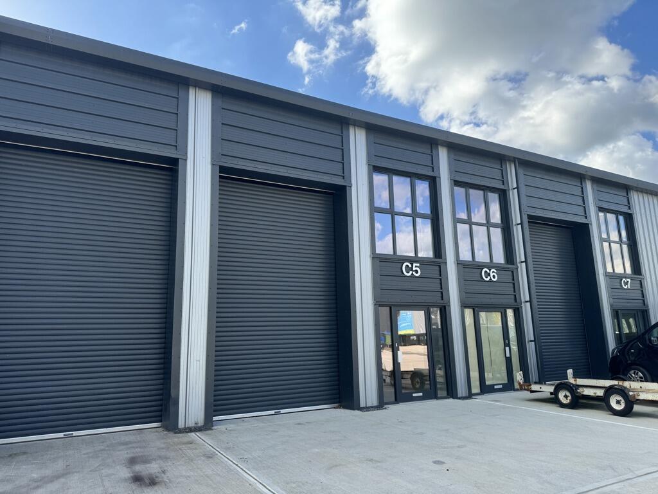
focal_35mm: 24
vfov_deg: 56.8
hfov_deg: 71.6
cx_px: 329
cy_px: 247
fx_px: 456
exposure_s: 1/1637
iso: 80
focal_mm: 6.76
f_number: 1.78
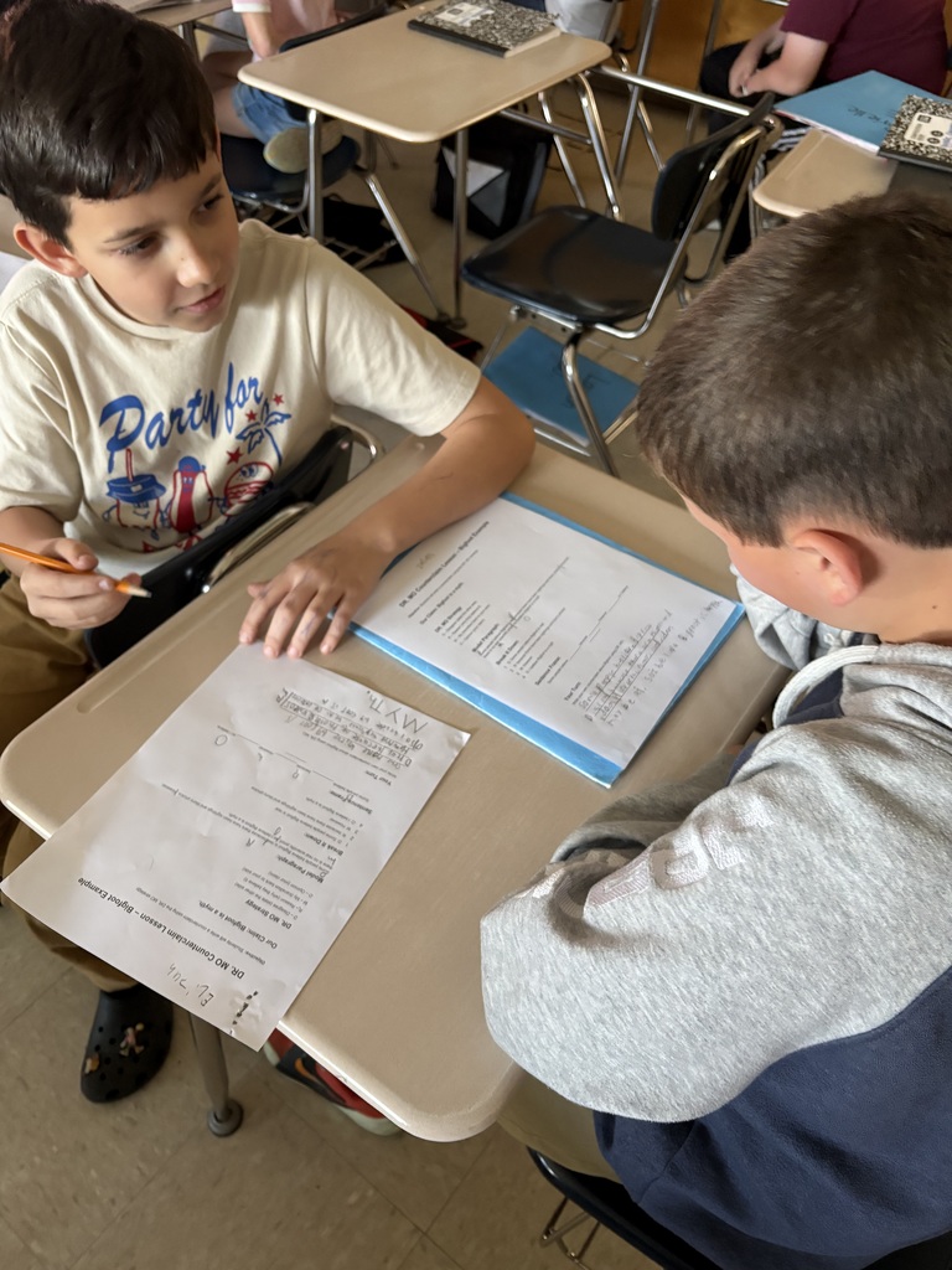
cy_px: 635
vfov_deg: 67.3
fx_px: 953
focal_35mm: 26
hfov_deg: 53.1
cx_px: 476
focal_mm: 5.96
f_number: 1.6
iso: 400
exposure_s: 1/40
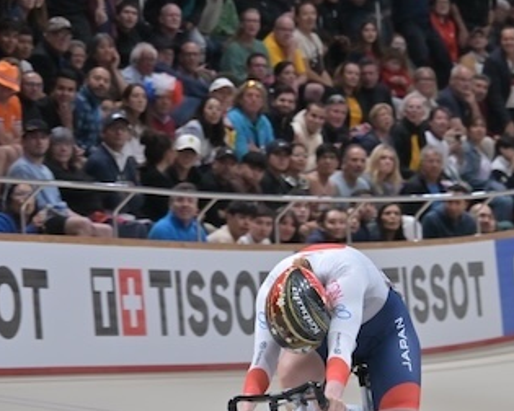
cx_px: 357
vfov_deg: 5.0
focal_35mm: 310
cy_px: 405
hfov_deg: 6.2
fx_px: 4716
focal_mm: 130
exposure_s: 1/500
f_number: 8
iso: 1600
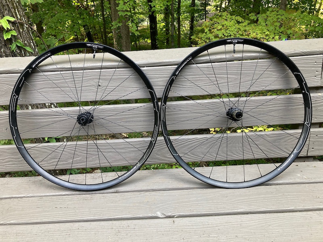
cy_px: 121
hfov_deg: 63.4
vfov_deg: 49.7
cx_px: 162
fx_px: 261
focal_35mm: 28
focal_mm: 3.99
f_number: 1.8
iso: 80
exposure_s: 1/97
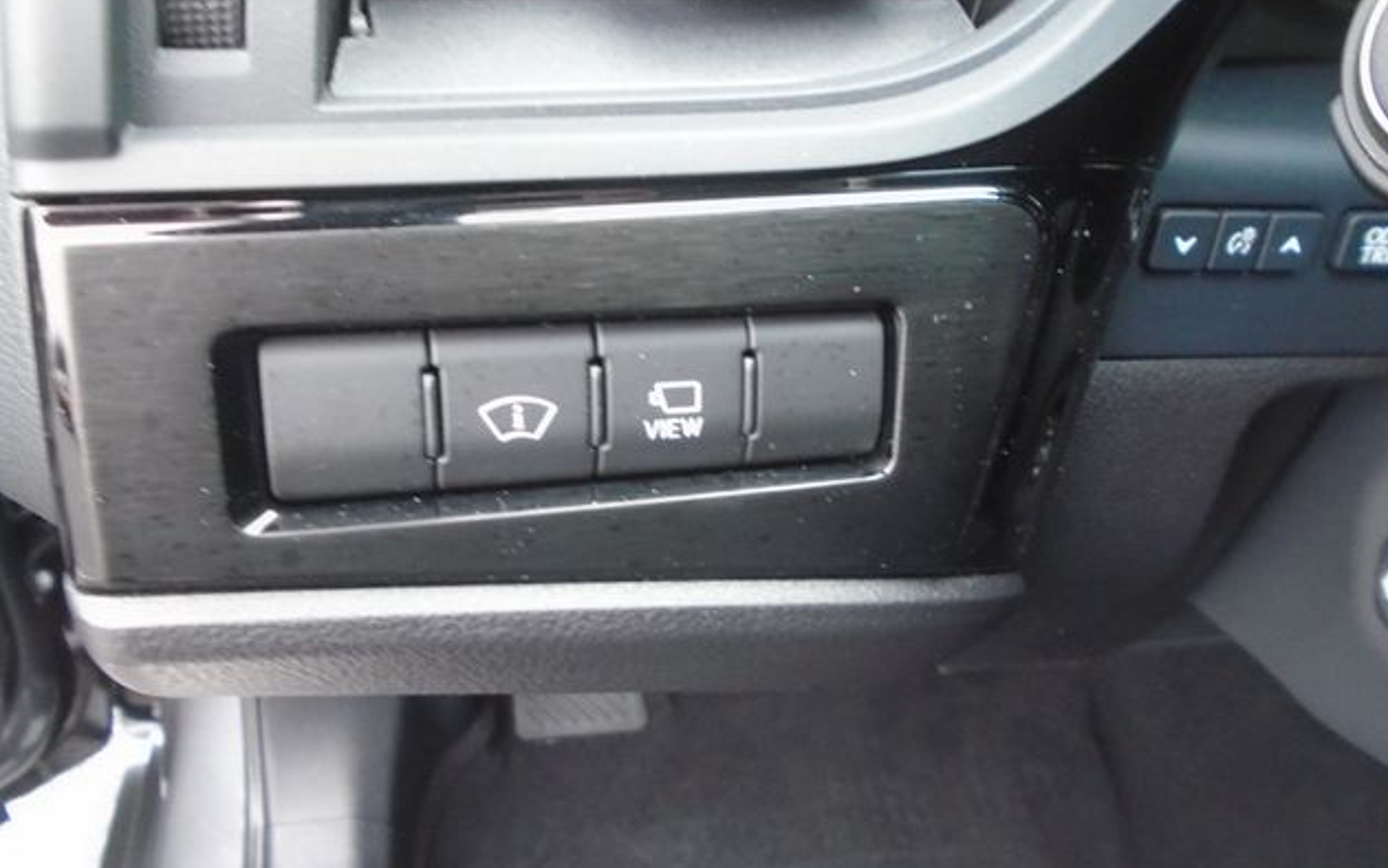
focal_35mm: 28
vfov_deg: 44.6
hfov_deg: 66.5
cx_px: 687
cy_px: 434
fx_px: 1059
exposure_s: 1/25
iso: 400
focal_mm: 4.6
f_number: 3.2
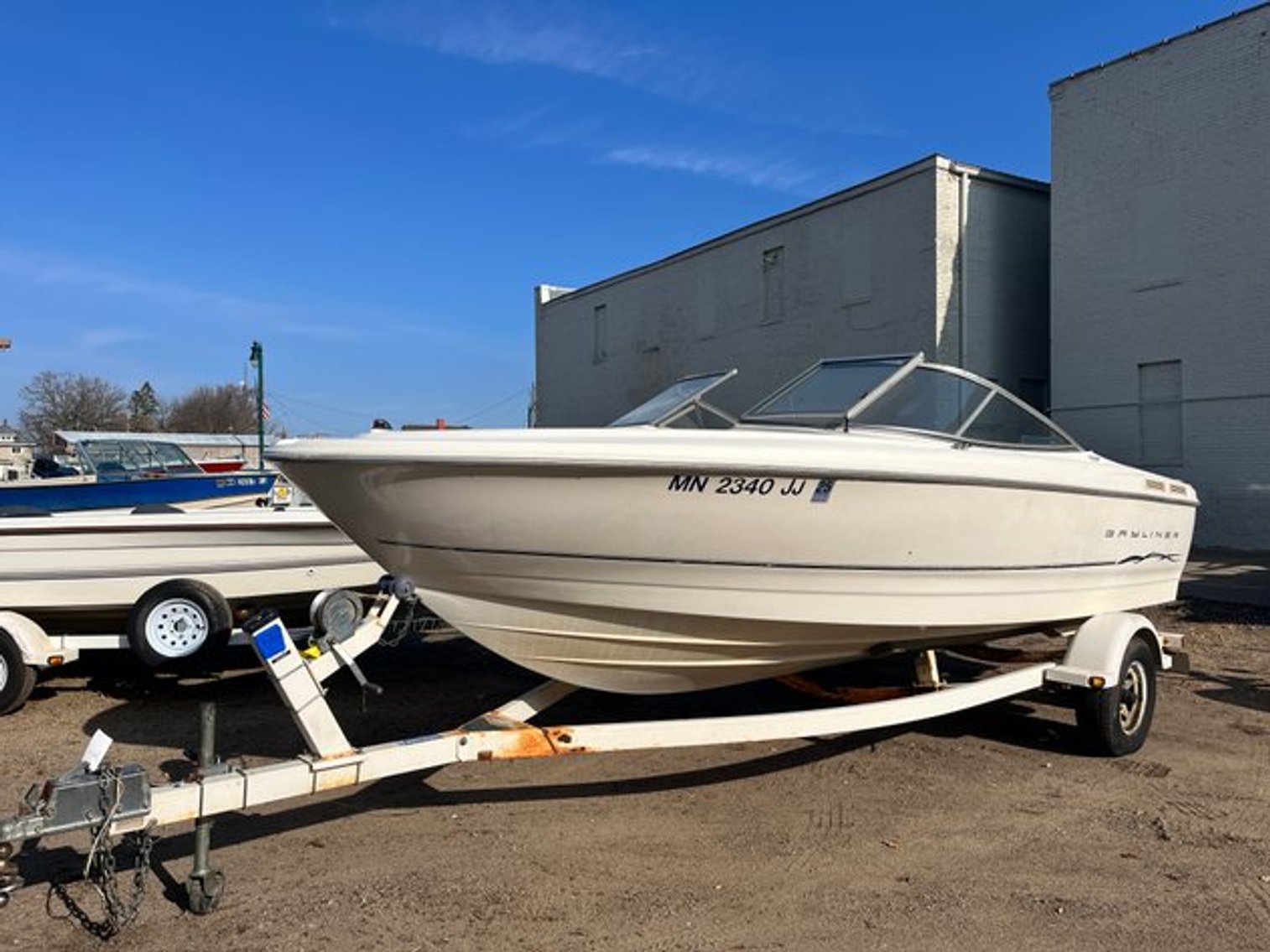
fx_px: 954
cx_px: 635
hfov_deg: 67.3
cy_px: 476
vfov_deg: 53.1
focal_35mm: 26
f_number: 1.6
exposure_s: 1/6897
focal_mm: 5.1
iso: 50
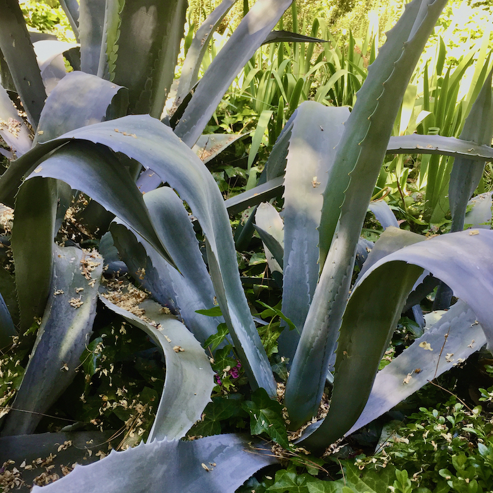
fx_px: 564
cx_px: 251
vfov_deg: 47.2
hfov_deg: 47.2
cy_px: 260
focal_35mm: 35
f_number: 2.2
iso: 50
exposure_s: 1/120
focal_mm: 4.15
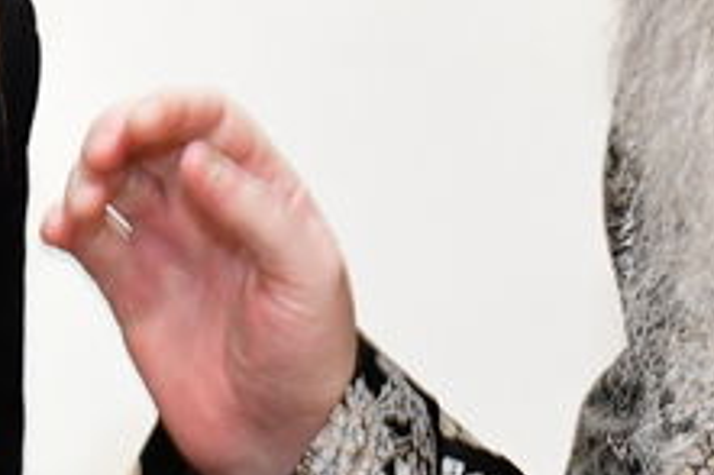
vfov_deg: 6.2
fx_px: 4400
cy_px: 102
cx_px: 362
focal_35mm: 222
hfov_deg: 9.3
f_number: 5.6
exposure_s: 1/100
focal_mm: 35
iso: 3200
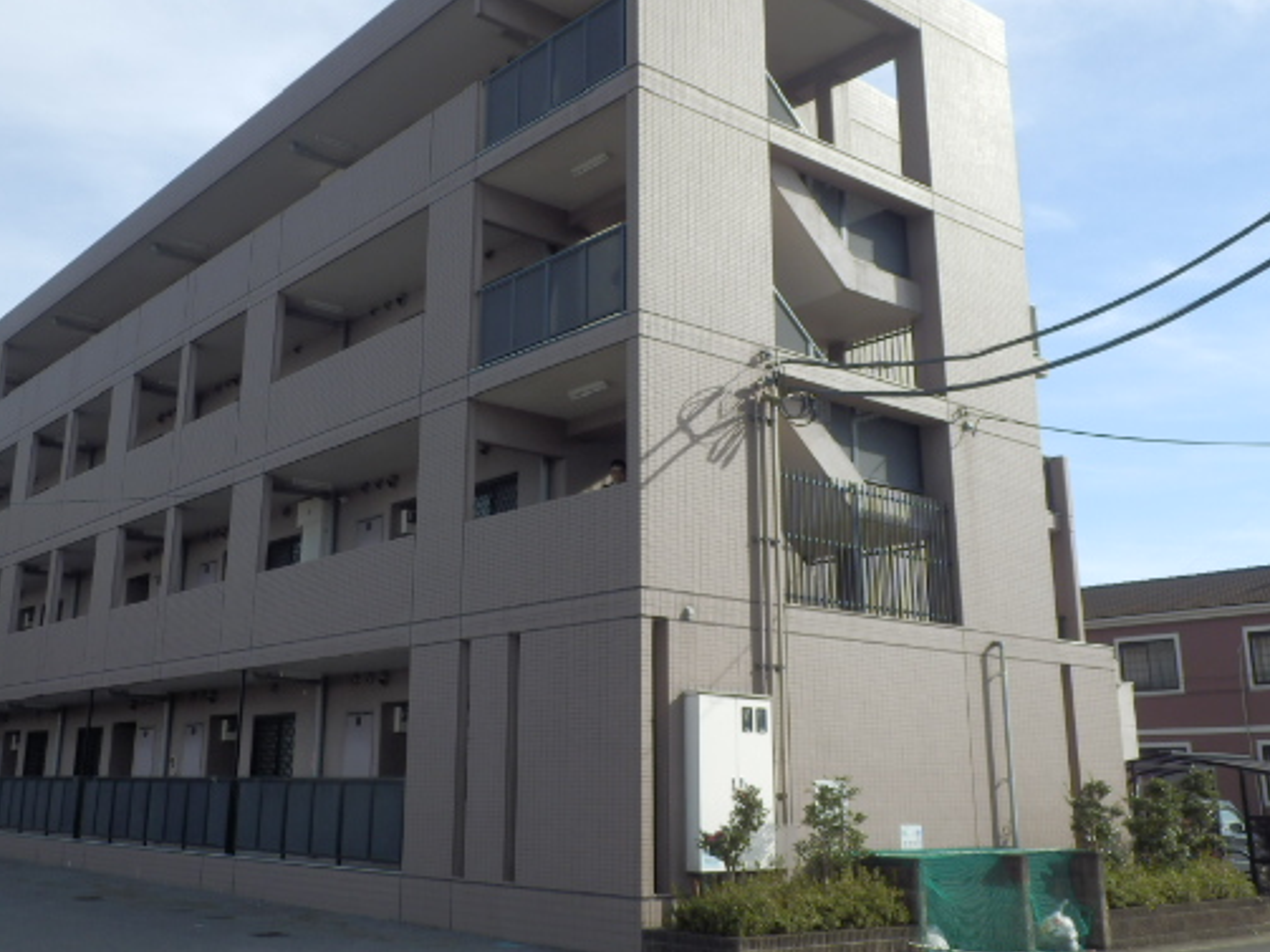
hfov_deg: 44.7
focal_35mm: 42
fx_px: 1541
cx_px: 571
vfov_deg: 34.3
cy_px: 394
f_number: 3.7
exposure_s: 1/640
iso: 80
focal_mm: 5.9
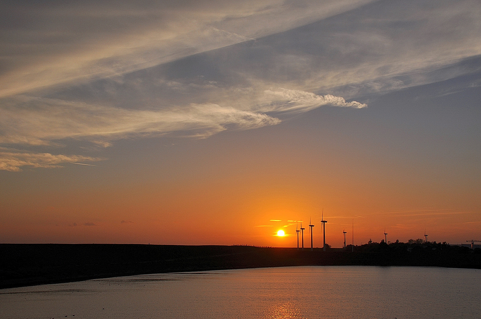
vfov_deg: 26.4
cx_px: 240
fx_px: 681
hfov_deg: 38.9
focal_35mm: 51
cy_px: 160
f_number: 13
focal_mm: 34
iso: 200
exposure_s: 1/640
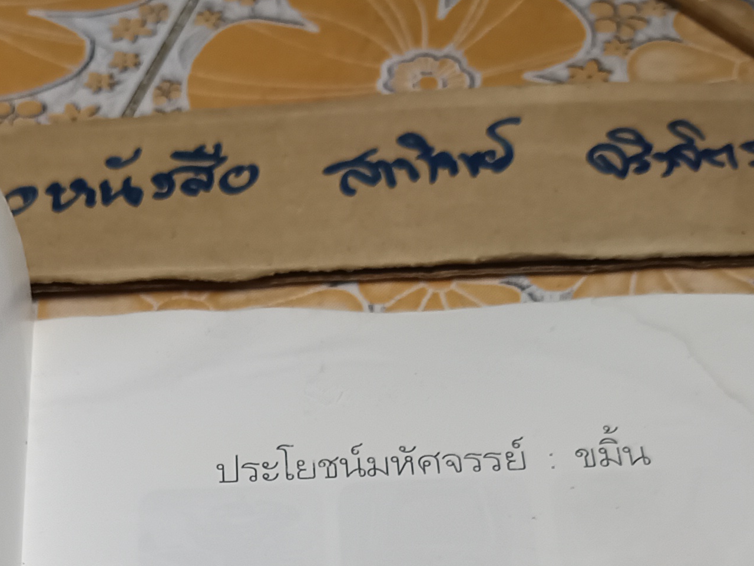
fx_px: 1634
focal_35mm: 75
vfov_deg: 17.7
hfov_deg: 25.8
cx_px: 213
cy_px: 831
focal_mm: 5.31
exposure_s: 1/50
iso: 1016
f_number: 1.7
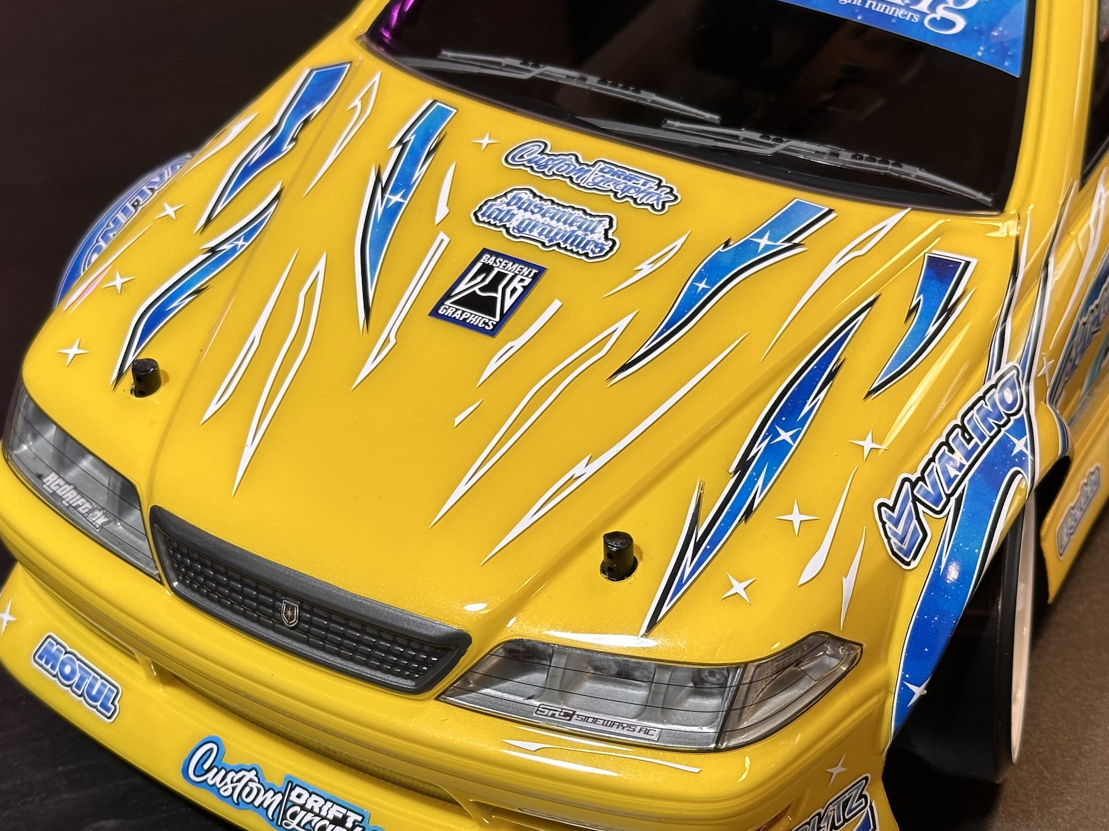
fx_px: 2050
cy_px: 515
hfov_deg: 30.3
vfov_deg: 22.9
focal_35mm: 64
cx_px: 554
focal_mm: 6.86
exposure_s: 1/50
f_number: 1.78
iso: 64
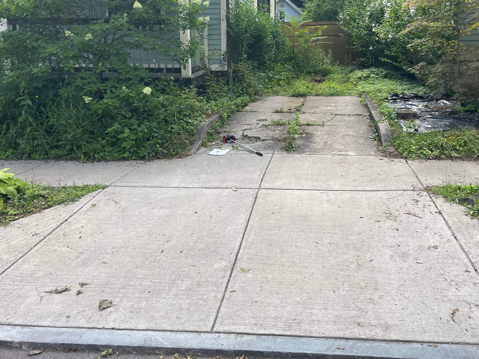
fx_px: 457
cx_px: 250
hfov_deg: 55.3
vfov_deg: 42.6
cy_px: 132
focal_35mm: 33
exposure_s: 1/477
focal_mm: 4.2
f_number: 1.6
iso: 32
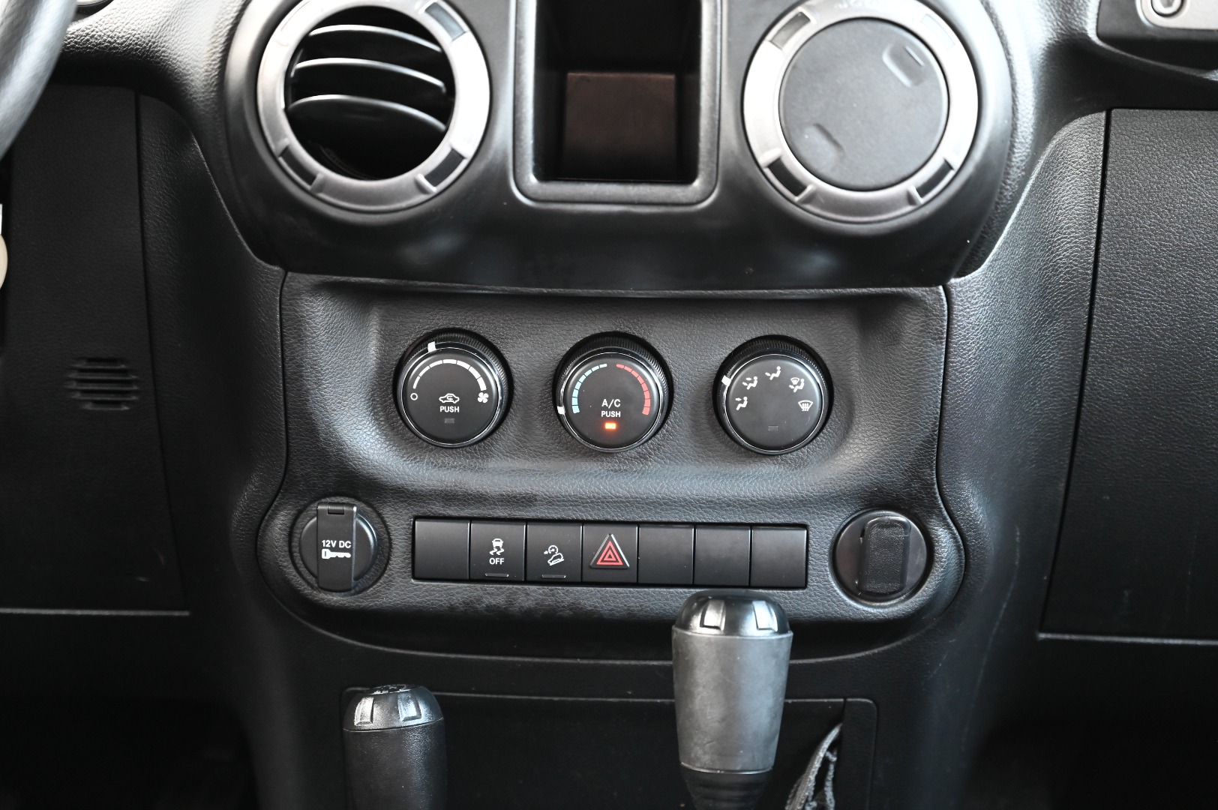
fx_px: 2366
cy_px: 405
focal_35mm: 70
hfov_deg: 28.9
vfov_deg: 19.4
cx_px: 609
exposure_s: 1/60
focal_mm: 70
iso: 4500
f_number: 4
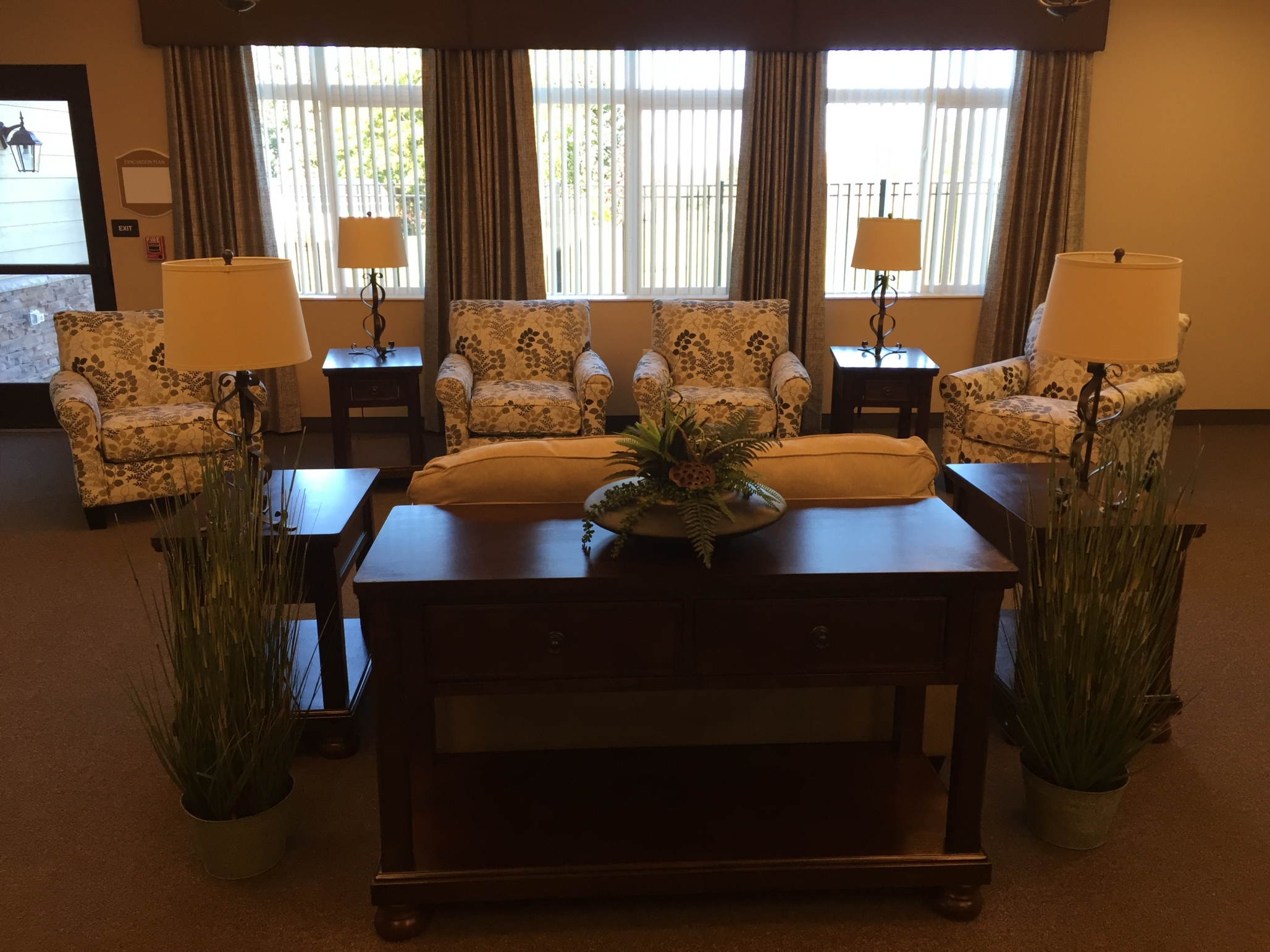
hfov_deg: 61.7
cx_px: 635
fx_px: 1064
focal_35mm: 29
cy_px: 476
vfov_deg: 48.2
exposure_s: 1/40
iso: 32
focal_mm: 4.15
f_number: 2.2
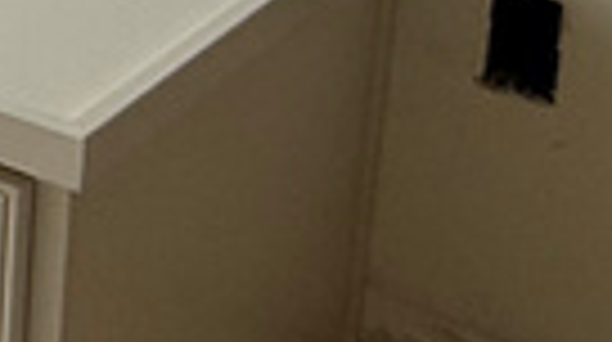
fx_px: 1863
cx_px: -680
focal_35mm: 115
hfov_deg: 14.7
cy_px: -387
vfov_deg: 9.6
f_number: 2.2
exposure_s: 1/152
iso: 64
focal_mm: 2.22
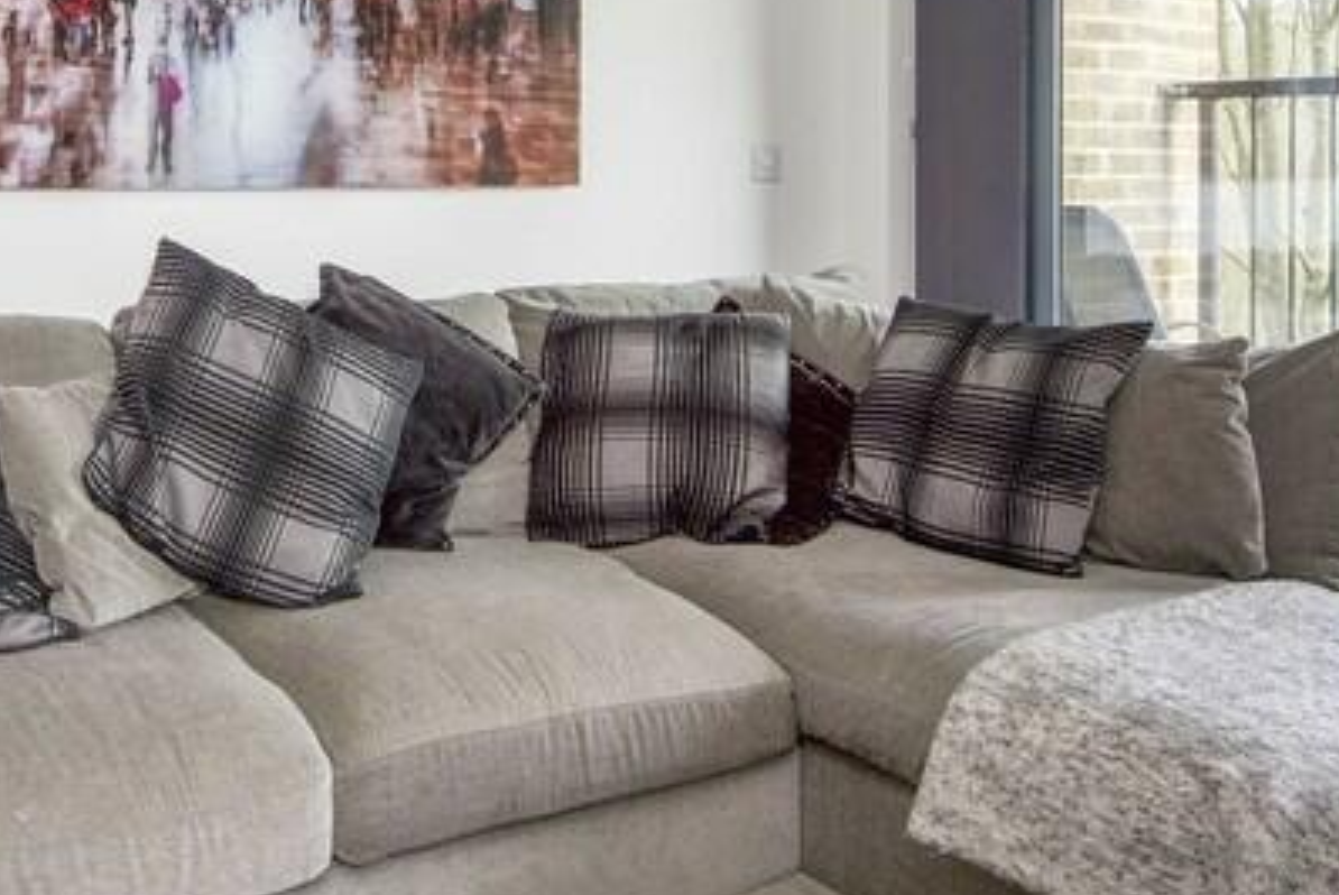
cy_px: 131
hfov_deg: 51.2
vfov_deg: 35.3
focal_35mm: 36
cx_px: 360
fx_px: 1340
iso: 250
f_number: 9
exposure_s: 1/20
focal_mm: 14
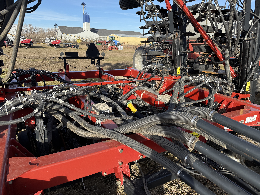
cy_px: 98
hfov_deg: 71.6
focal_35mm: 24
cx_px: 130
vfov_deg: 56.8
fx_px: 180
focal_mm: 6.76
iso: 100
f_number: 1.78
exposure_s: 1/1770
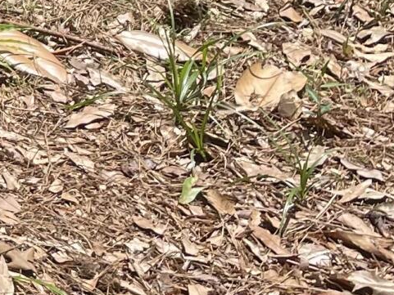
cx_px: -586
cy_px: -174
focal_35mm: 162
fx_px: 1844
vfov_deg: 8.9
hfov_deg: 10.4
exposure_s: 1/2257
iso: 32
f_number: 1.6
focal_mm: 4.2
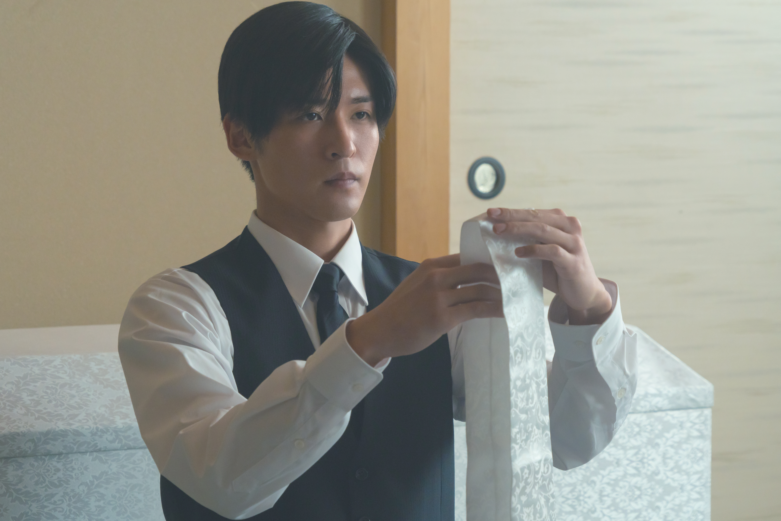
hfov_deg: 17.5
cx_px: 390
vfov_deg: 11.7
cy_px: 260
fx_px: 2538
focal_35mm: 117
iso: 2000
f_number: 8
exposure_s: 1/100
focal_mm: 117
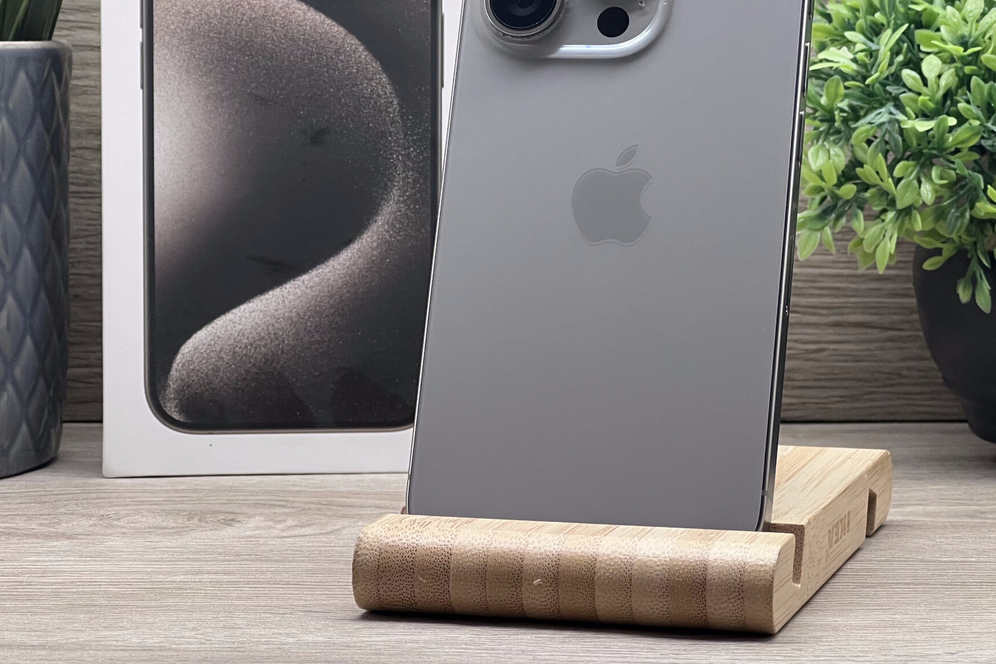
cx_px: 576
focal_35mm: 118
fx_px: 3264
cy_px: 224
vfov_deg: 11.6
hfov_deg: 17.3
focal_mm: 9
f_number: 2.8
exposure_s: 1/100
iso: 80
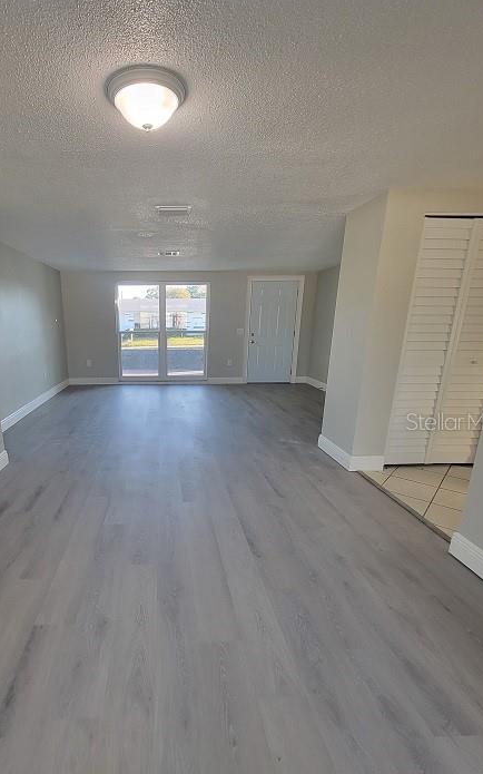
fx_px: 337
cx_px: 174
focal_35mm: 16
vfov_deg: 97.6
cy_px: 422
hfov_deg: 69.8
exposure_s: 1/60
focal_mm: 2.2
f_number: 2.2
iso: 125
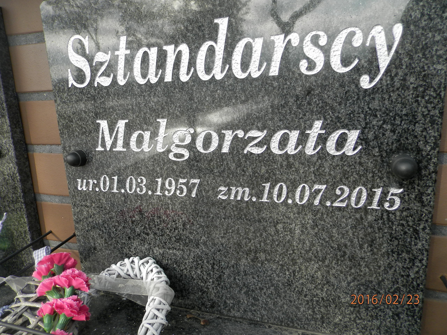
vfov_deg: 54.9
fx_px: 323
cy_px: 168
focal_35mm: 25
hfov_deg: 69.4
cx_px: 224
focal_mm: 4.5
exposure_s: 1/320
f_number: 3.1
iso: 80
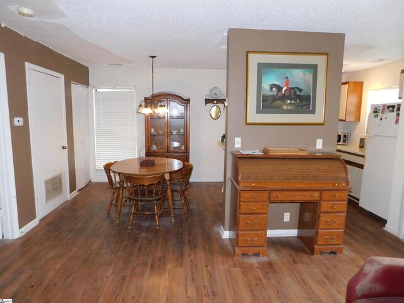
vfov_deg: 58.9
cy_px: 152
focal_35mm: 23
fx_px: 268
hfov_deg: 73.9
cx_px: 202
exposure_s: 1/30
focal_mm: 4
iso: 200
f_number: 3
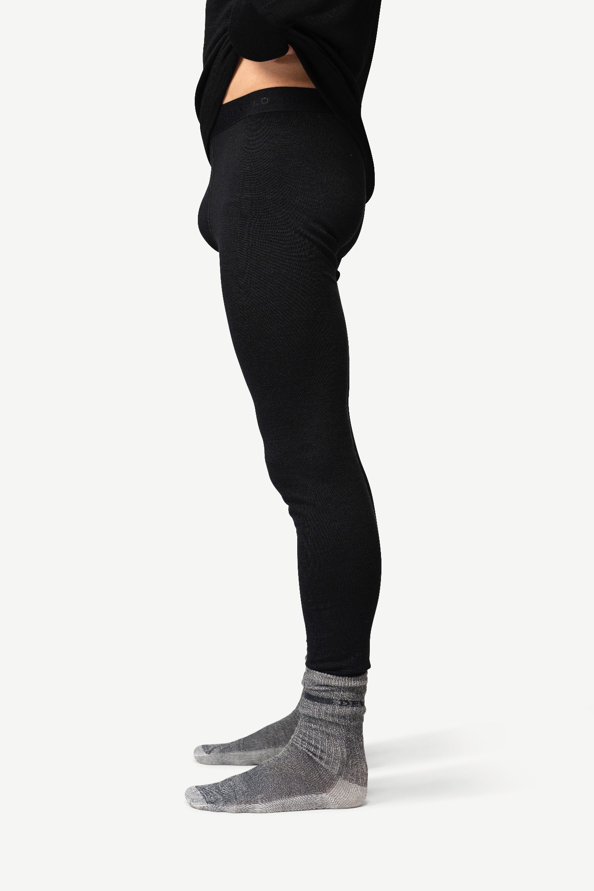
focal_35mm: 117
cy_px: 446
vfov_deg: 17.5
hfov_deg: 11.7
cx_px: 297
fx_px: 2896
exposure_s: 1/50
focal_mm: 117
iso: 500
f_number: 5
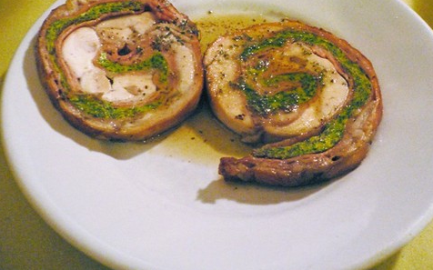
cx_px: 226
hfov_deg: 50.4
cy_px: 101
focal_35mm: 39
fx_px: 460
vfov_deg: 32.6
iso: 200
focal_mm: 5.8
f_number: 2.8
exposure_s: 1/8
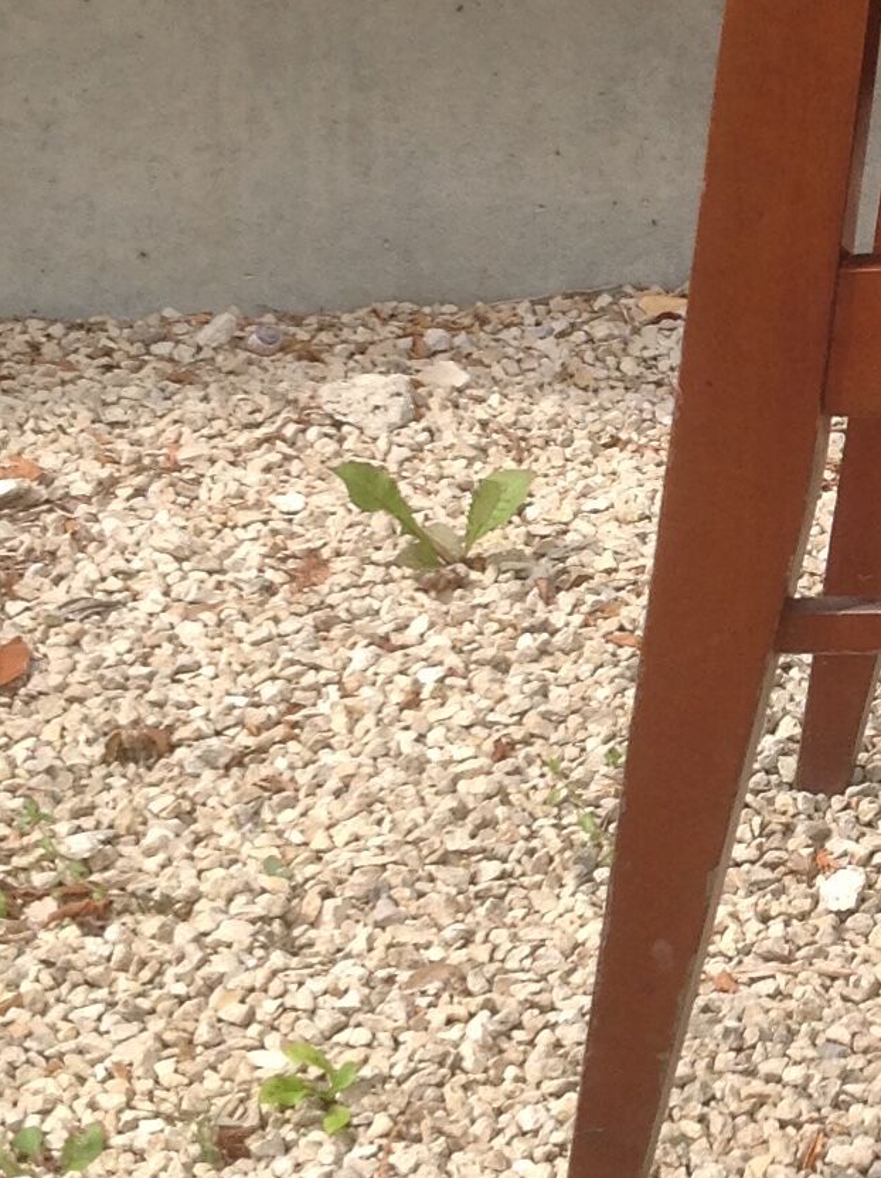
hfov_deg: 13.0
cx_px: 1234
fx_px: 3706
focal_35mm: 109
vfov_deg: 18.0
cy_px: 350
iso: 50
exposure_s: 1/975
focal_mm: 4.28
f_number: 2.4
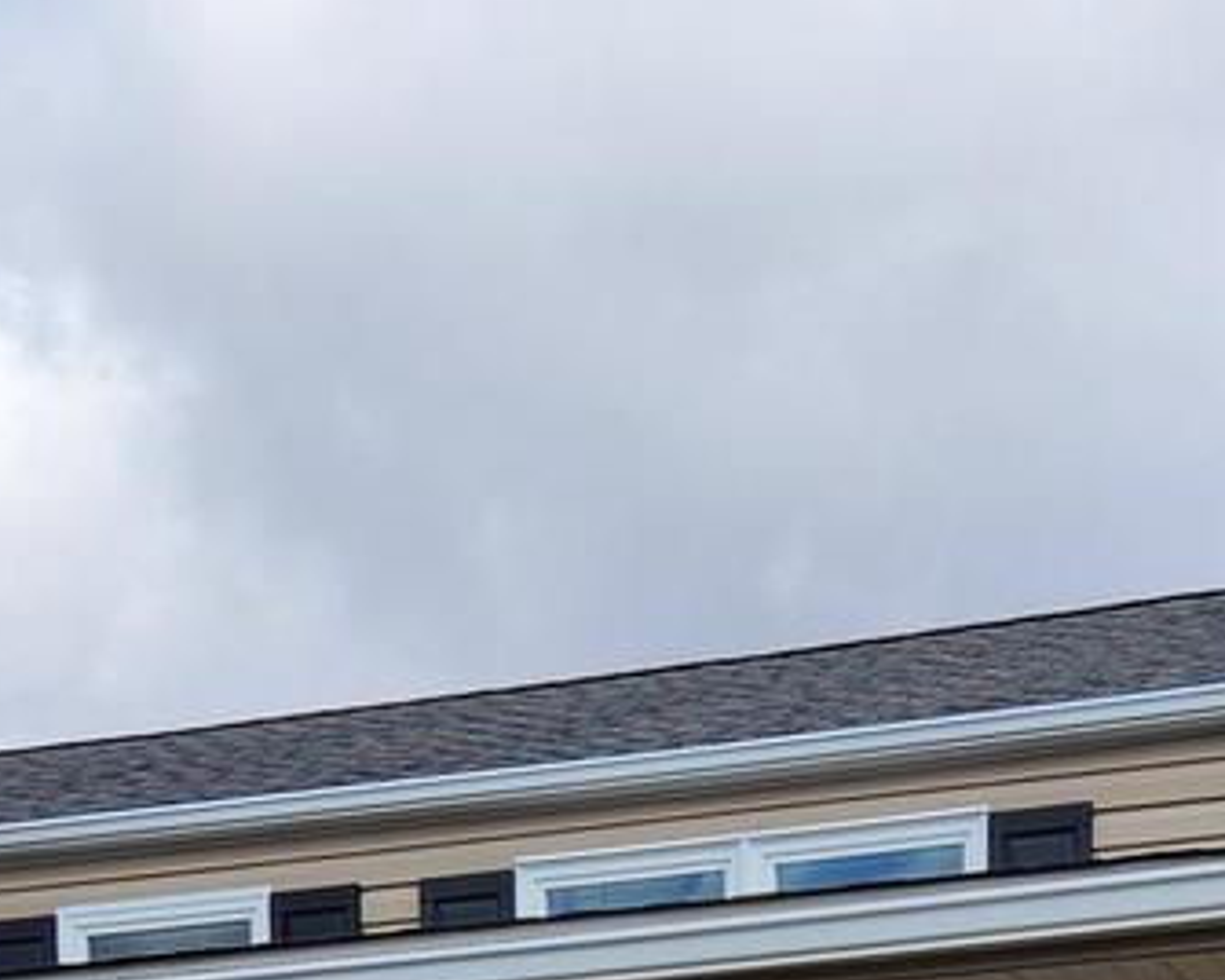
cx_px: 995
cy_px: 2136
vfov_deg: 12.6
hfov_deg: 18.4
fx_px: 3734
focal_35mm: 103
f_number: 1.8
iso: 20
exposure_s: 1/1076
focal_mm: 5.4
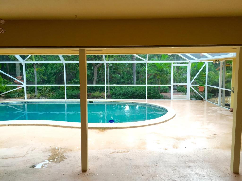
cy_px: 90
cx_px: 121
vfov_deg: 48.2
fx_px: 203
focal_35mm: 29
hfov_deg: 61.7
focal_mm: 4.15
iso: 32
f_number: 2.2
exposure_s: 1/60
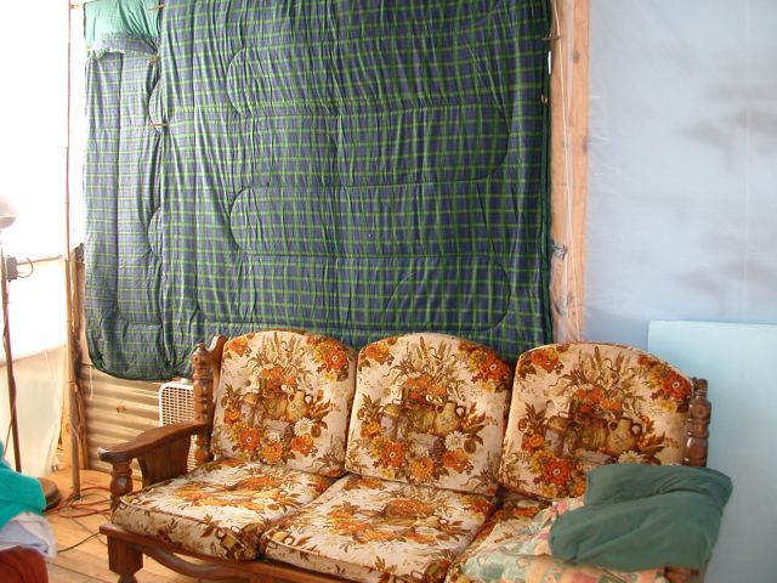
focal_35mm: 37
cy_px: 292
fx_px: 831
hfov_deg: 50.1
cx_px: 388
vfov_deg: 38.7
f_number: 2.7
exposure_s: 1/37.1
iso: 100
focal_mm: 5.6
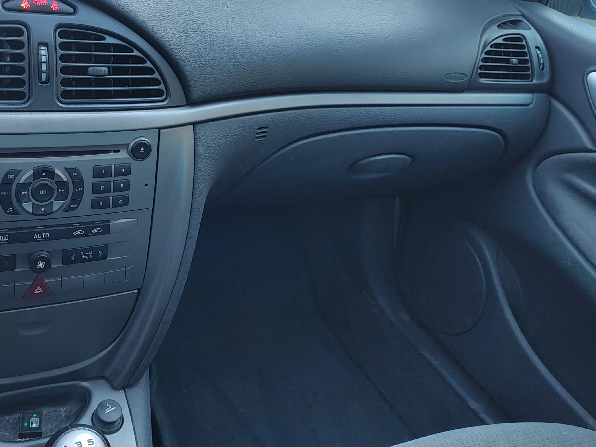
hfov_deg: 54.1
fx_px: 568
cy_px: 132
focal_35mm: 33
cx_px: 194
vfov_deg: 42.1
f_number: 1.8
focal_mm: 5.56
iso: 127
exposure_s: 1/100
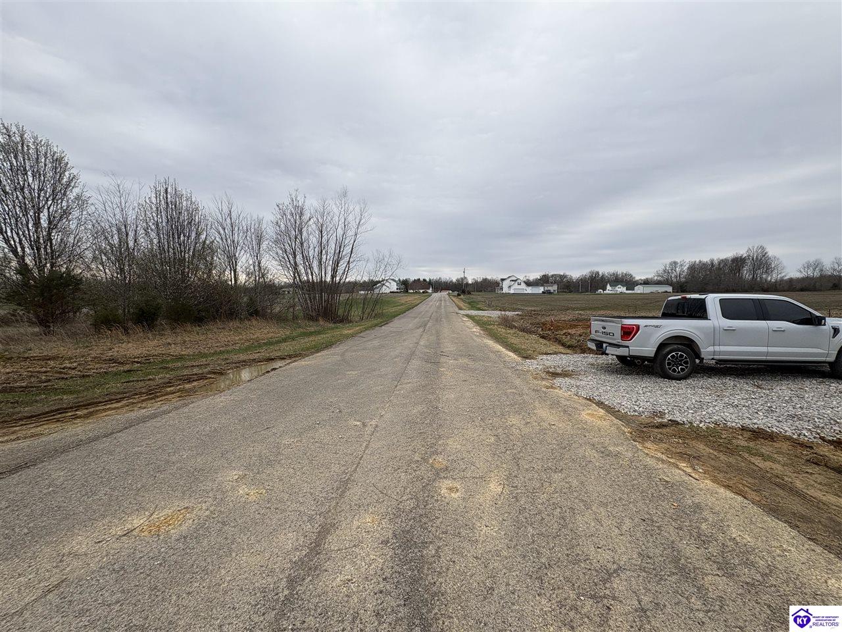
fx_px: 341
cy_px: 316
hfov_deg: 102.1
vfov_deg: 85.7
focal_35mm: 14
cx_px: 421
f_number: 2.2
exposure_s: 1/1567
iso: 50
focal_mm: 2.22
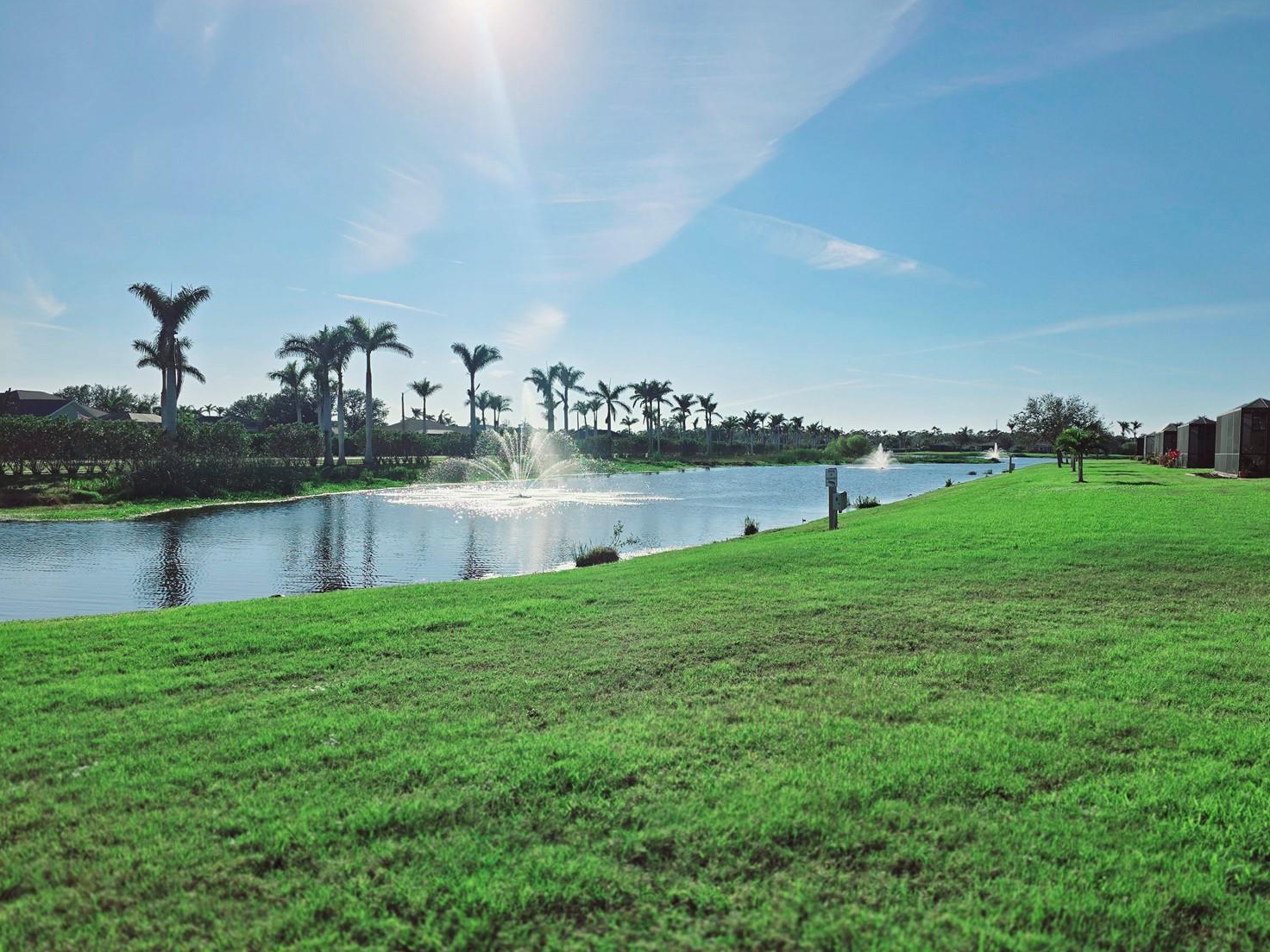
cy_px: 495
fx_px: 917
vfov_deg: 54.9
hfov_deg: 69.3
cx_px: 669
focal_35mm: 25
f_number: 1.7
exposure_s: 1/2500
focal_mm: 6.3
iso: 12
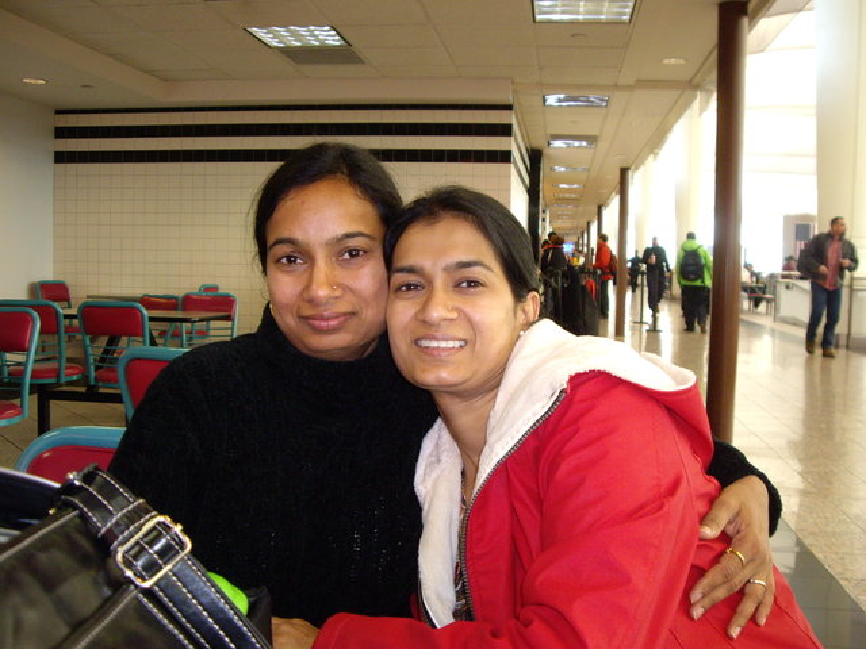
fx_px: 951
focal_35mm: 38
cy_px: 324
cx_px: 433
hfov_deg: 49.0
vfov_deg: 37.7
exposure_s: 1/40
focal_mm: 6.2
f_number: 2.7
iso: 200
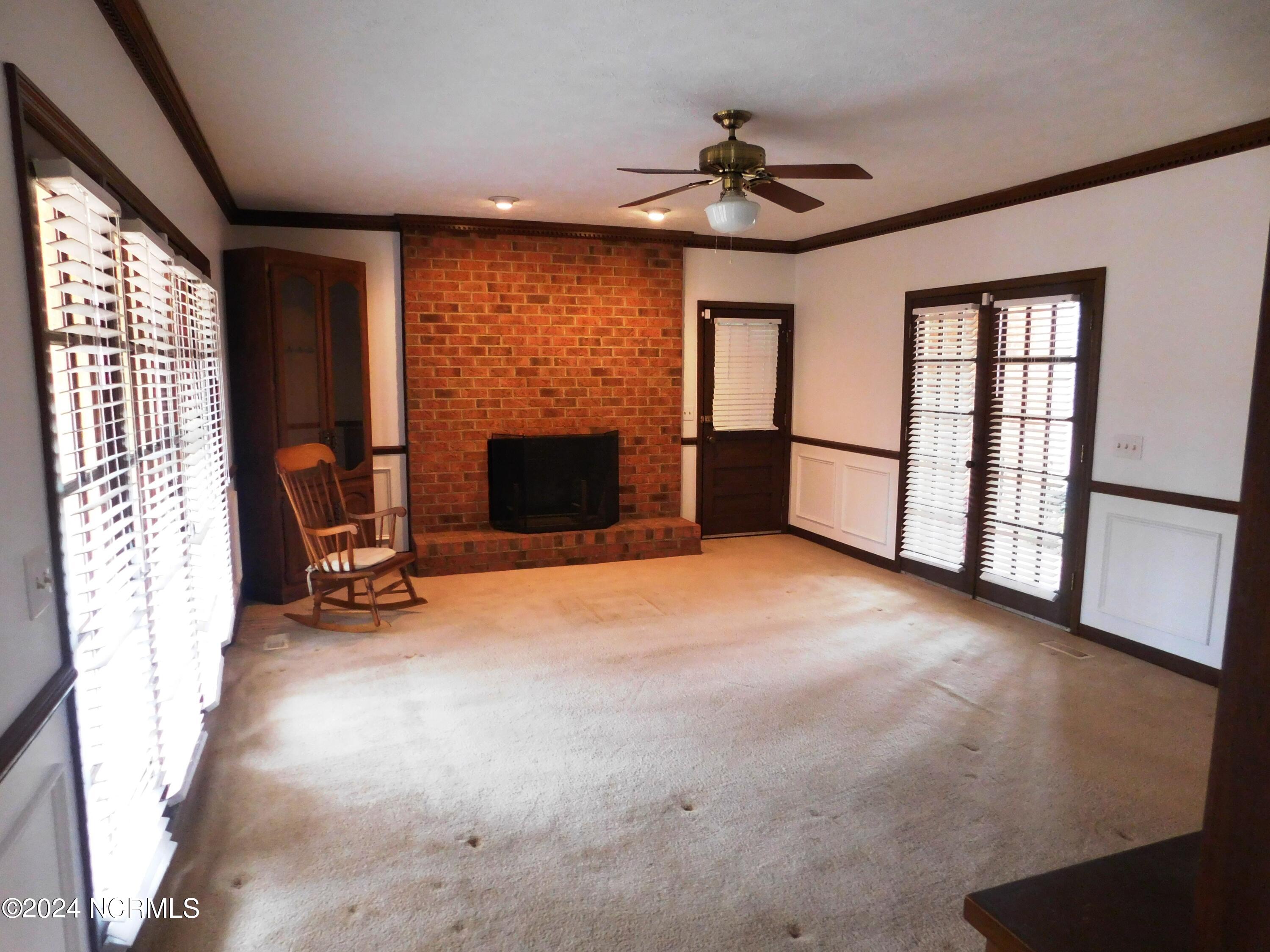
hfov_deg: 73.9
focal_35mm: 23
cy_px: 476
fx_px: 844
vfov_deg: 58.9
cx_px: 635
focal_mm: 4
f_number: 3
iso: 400
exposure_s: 1/20
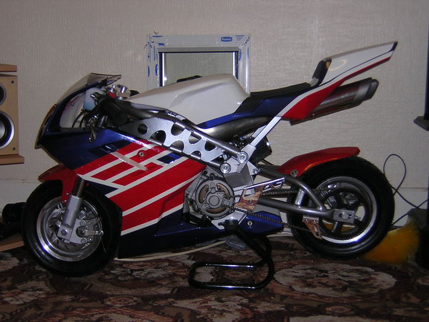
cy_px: 161
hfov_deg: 33.2
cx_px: 214
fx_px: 719
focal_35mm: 58
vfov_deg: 25.2
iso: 100
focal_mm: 7.6
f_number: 3.3
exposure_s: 1/60.1
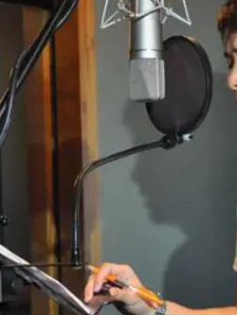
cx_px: 217
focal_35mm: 108
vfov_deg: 18.2
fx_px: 985
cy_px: 187
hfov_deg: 13.6
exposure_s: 1/60
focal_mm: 32
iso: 3200
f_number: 4
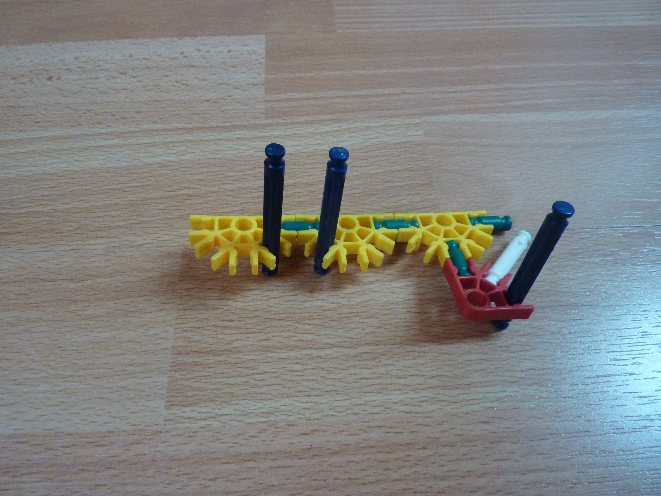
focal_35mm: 25
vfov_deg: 54.9
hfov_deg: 69.4
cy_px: 248
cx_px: 330
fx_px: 477
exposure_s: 1/30
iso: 400
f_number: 3.3
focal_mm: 4.1
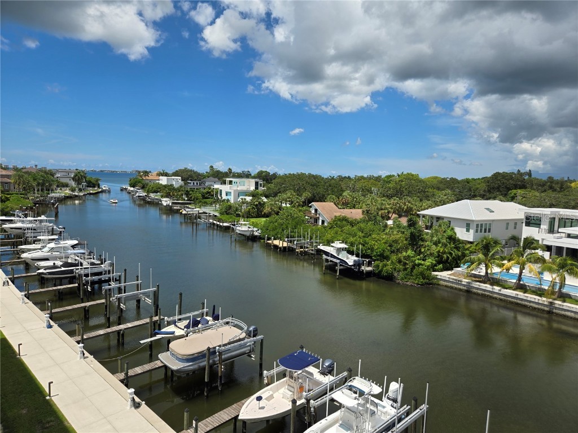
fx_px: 384
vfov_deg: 58.9
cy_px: 216
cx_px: 289
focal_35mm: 23
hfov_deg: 73.9
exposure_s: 1/2657
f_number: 1.8
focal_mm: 5.4
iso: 25
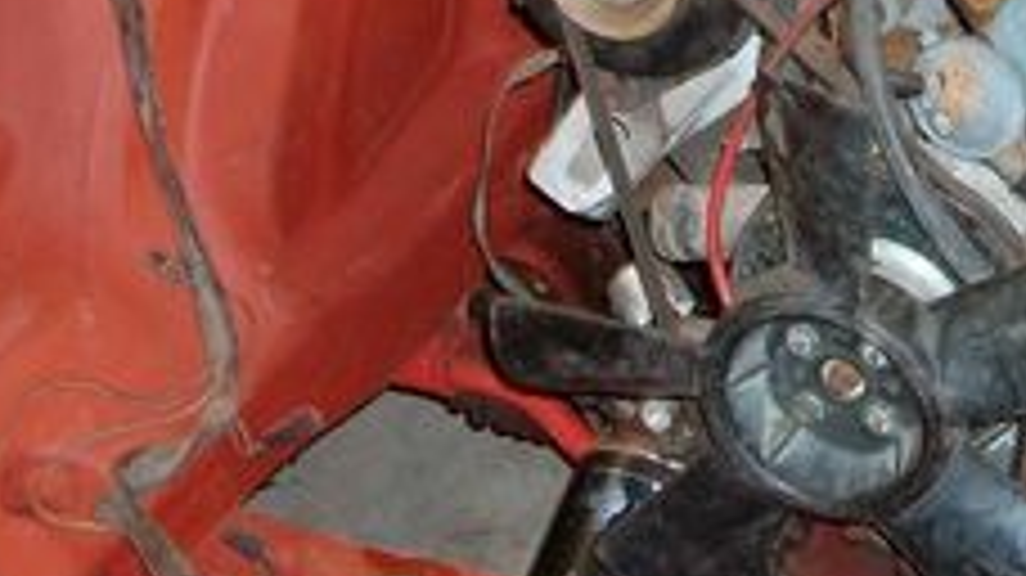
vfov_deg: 11.9
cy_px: -216
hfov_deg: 21.0
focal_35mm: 98
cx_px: 1030
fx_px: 2665
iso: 147
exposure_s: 1/40
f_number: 2.9
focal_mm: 5.7
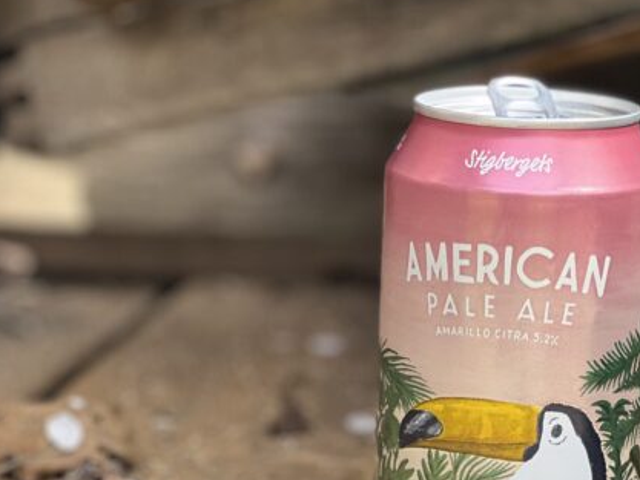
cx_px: 491
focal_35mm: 160
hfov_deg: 12.3
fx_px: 2959
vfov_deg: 9.3
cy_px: 252
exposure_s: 1/121
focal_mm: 9
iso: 32
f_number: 2.8
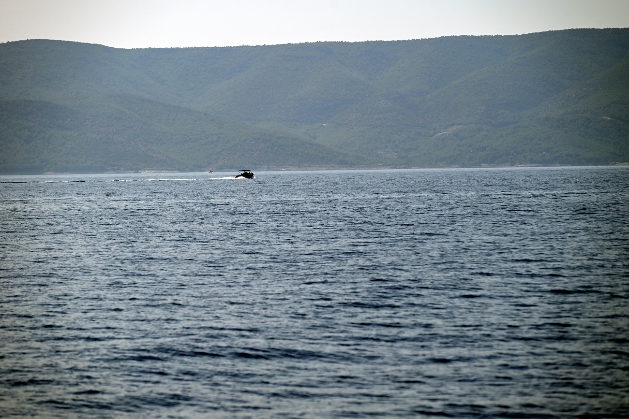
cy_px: 210
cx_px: 314
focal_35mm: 185
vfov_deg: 7.4
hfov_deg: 11.1
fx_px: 3232
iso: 100
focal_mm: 185
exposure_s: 1/1250
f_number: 7.1
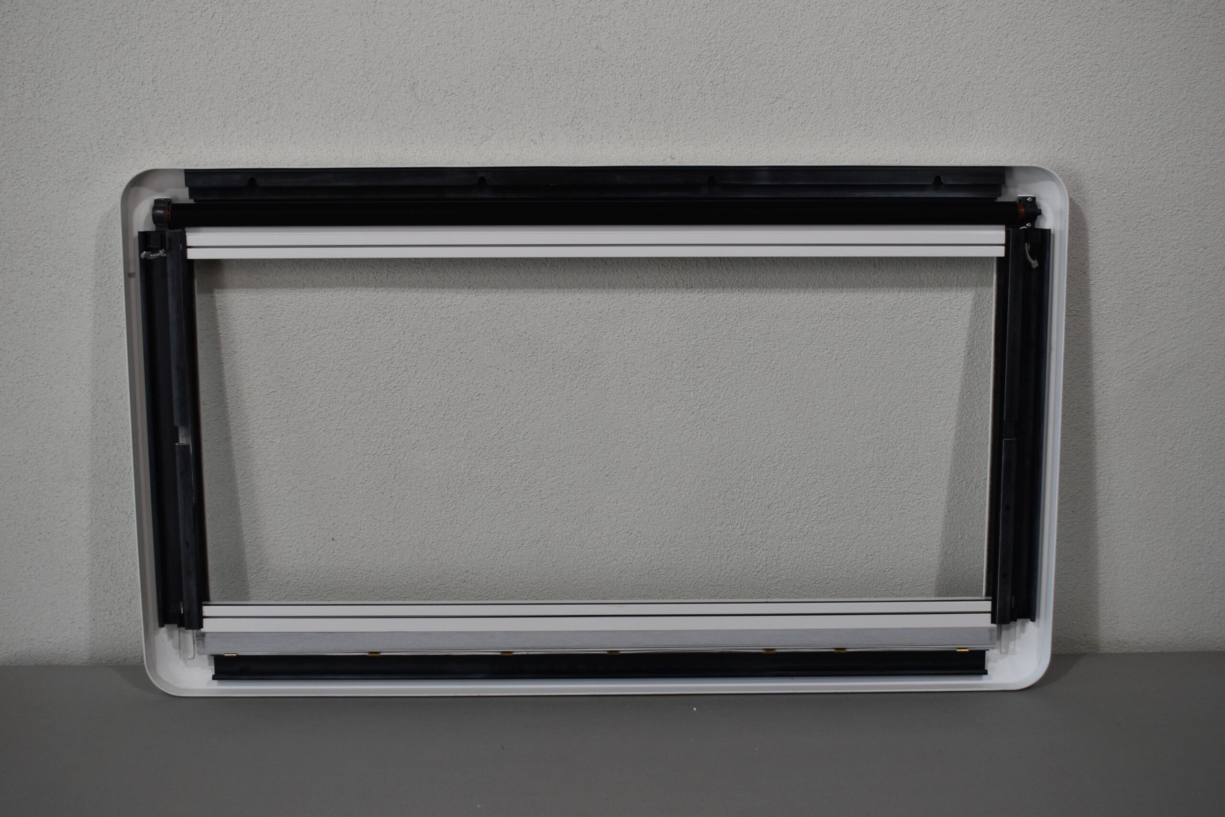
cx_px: 612
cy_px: 408
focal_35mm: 42
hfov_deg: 46.4
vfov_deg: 31.9
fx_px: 1429
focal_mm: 28
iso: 200
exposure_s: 1/160
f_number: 5.6
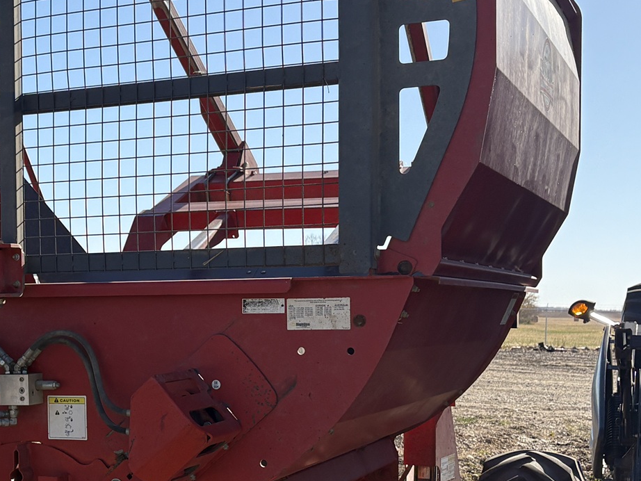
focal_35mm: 66
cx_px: 69
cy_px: 307
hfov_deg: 28.3
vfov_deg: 22.2
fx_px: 1222
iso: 50
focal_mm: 5.96
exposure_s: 1/3125
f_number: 1.6
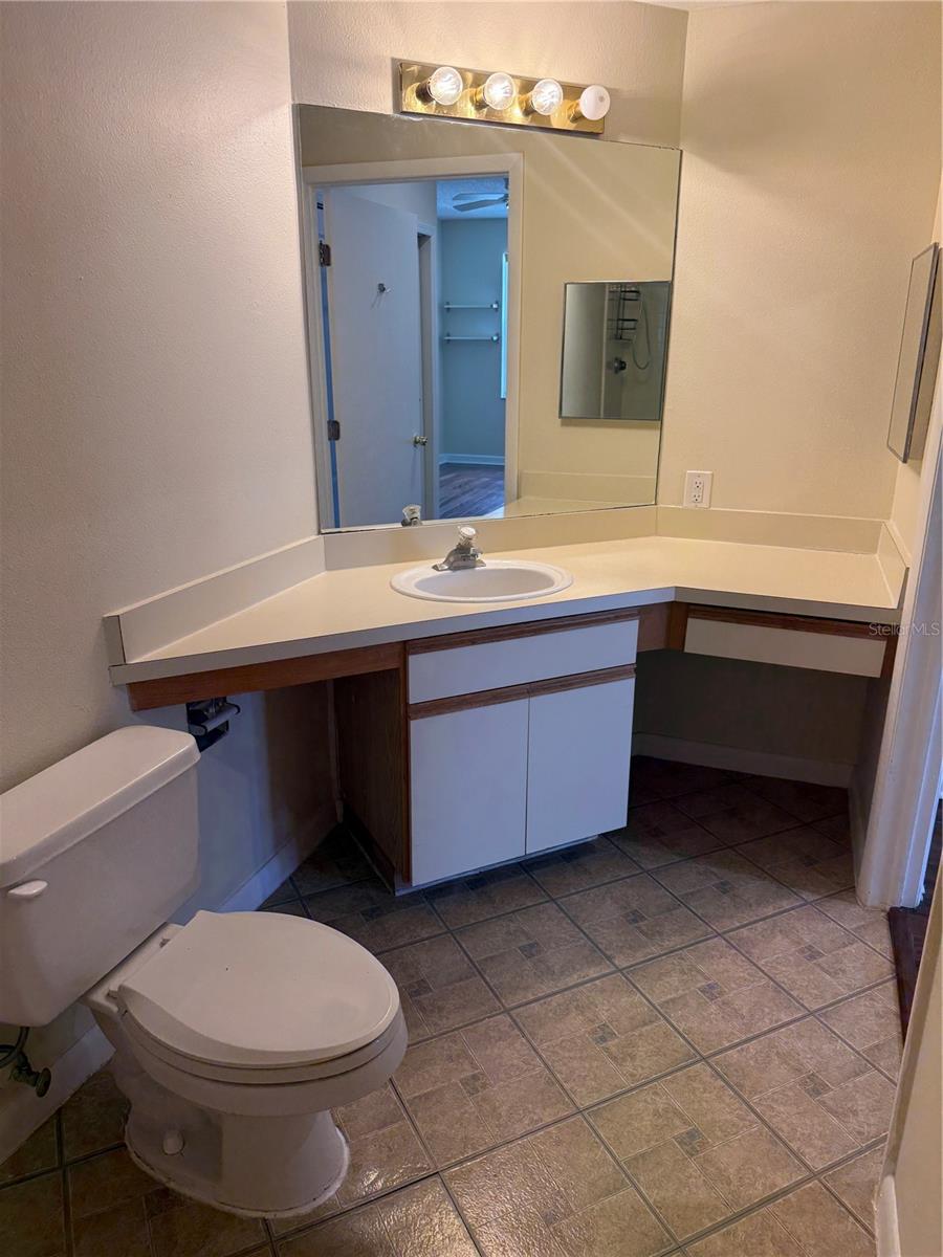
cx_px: 472
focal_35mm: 24
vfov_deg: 71.6
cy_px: 628
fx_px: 872
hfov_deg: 56.8
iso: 125
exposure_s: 1/120
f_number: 1.78
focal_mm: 6.76
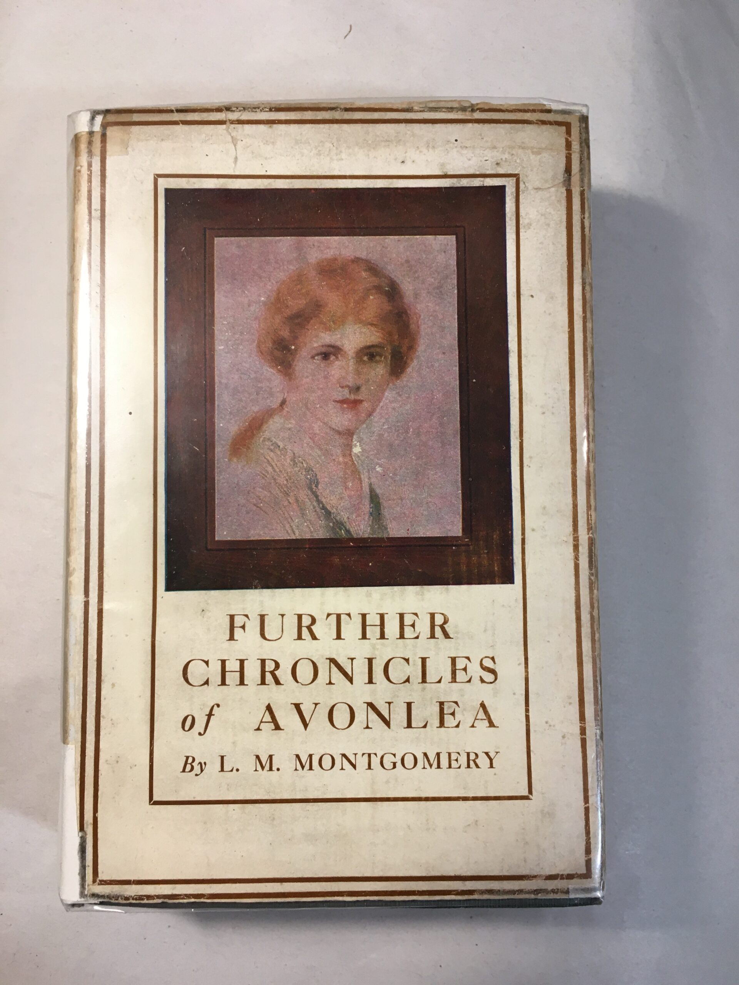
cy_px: 492
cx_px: 370
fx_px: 825
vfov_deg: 61.7
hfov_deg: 48.2
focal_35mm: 29
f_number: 2.2
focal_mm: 4.15
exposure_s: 1/33
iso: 50
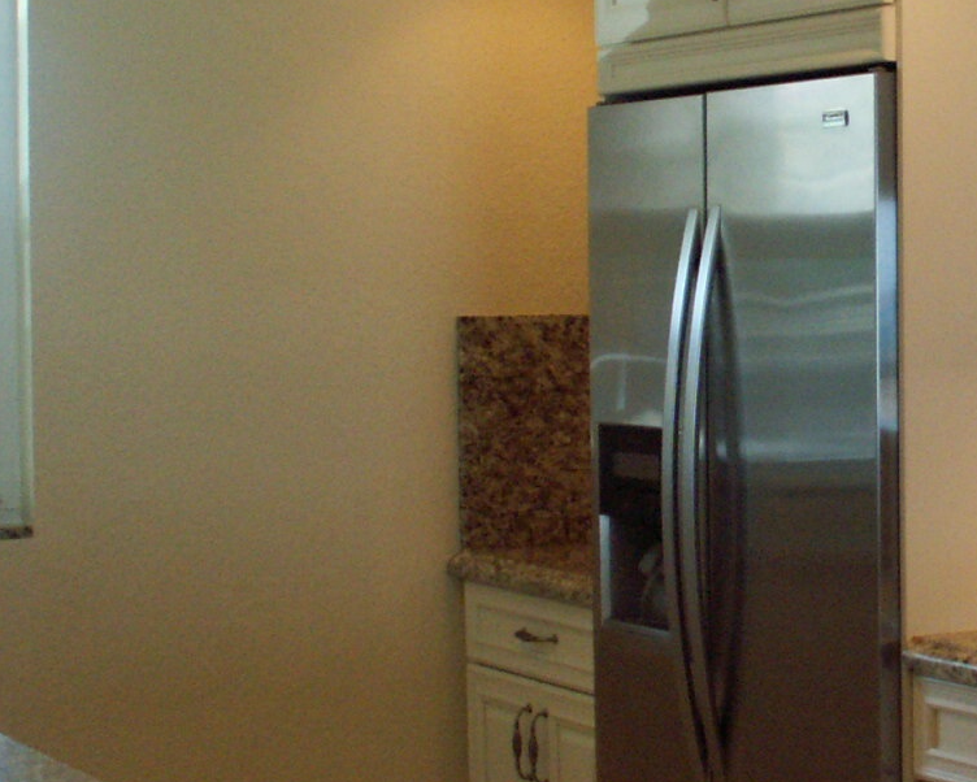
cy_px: 321
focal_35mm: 93
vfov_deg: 16.5
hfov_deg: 19.6
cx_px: 1100
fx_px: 2690
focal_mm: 5.86
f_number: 2.8
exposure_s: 1/40
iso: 125
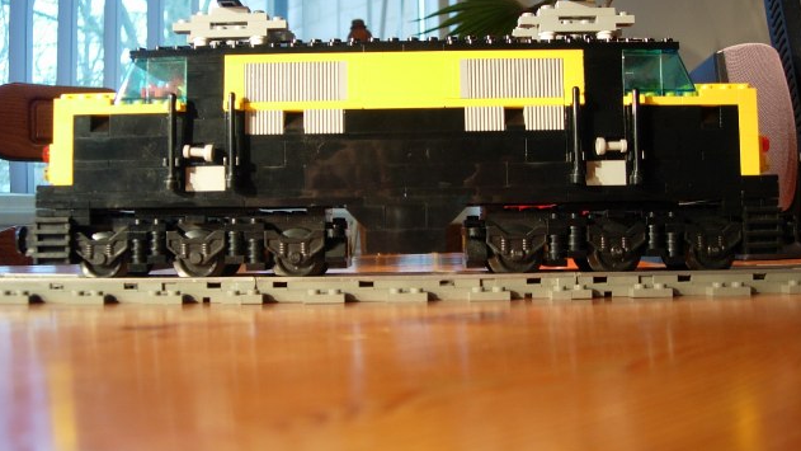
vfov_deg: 28.3
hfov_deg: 48.4
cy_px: 211
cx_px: 401
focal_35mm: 42
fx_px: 892
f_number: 2.8
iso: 64
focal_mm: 7.8
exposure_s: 1/8.7
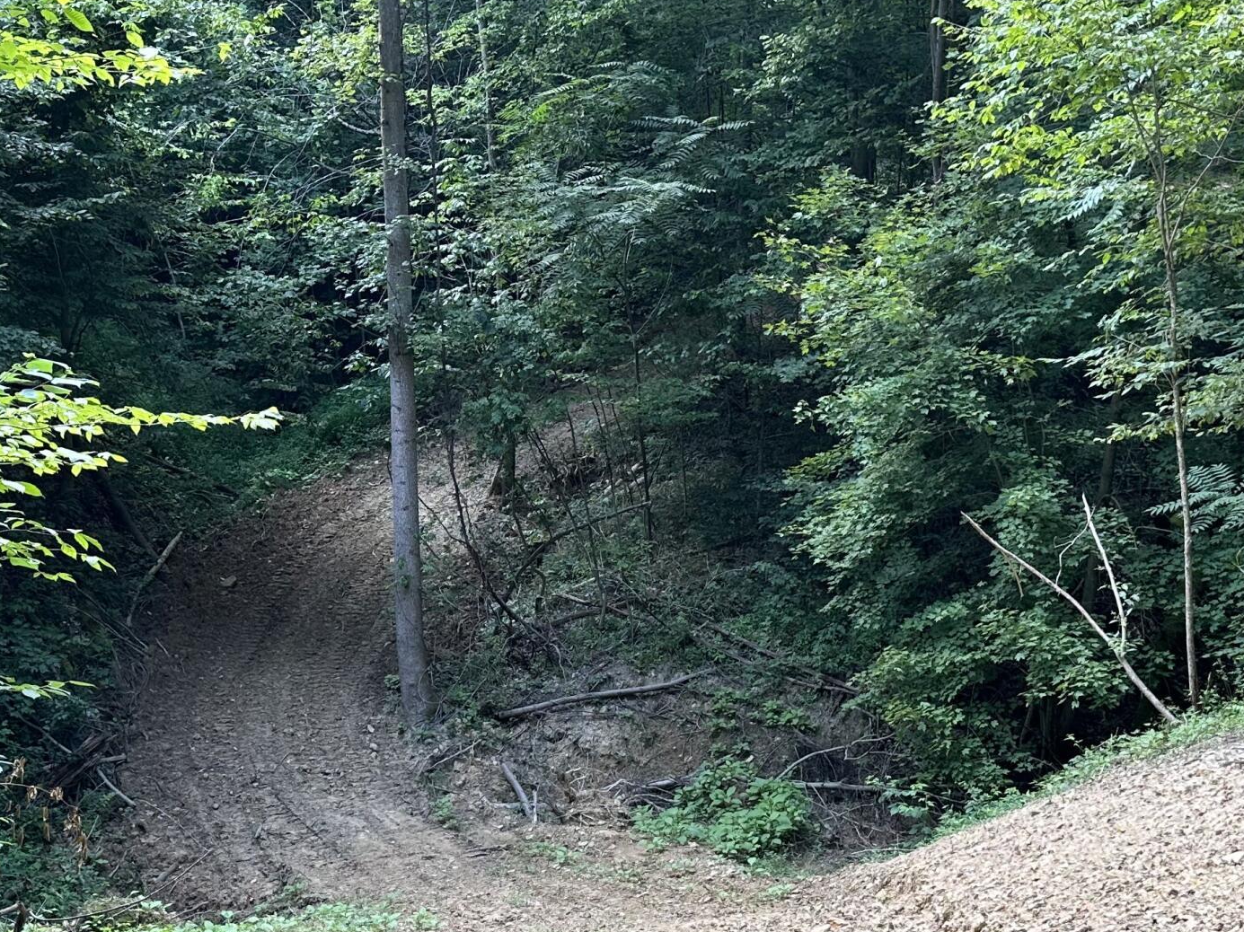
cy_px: 584
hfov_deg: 36.8
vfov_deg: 27.9
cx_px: 568
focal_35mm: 52
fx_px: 1868
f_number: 1.78
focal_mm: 6.86
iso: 64
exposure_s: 1/121
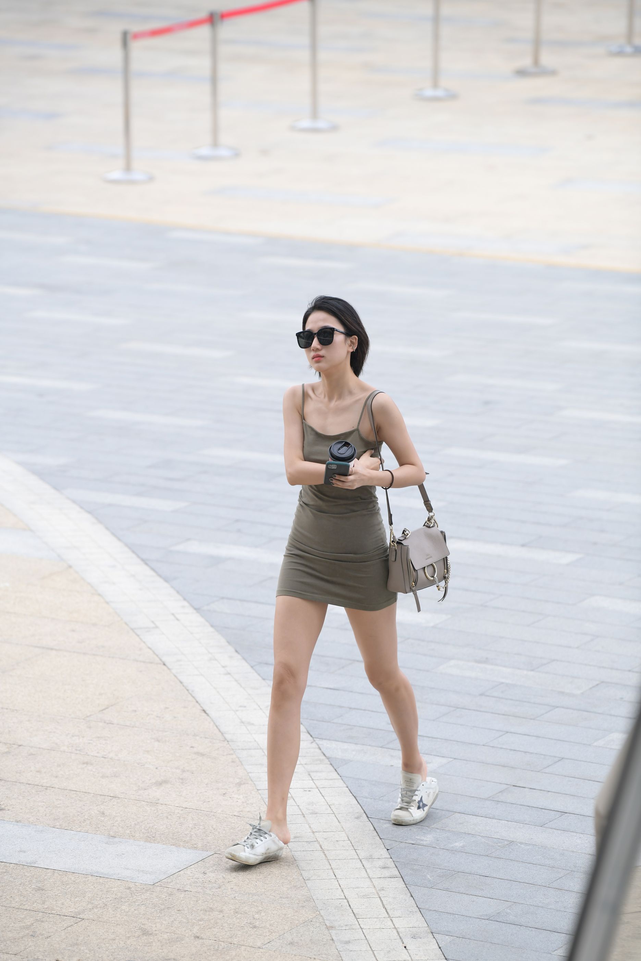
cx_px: 320
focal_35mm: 200
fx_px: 5342
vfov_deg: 10.3
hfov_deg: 6.9
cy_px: 480
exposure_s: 1/1000
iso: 500
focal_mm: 200
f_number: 4
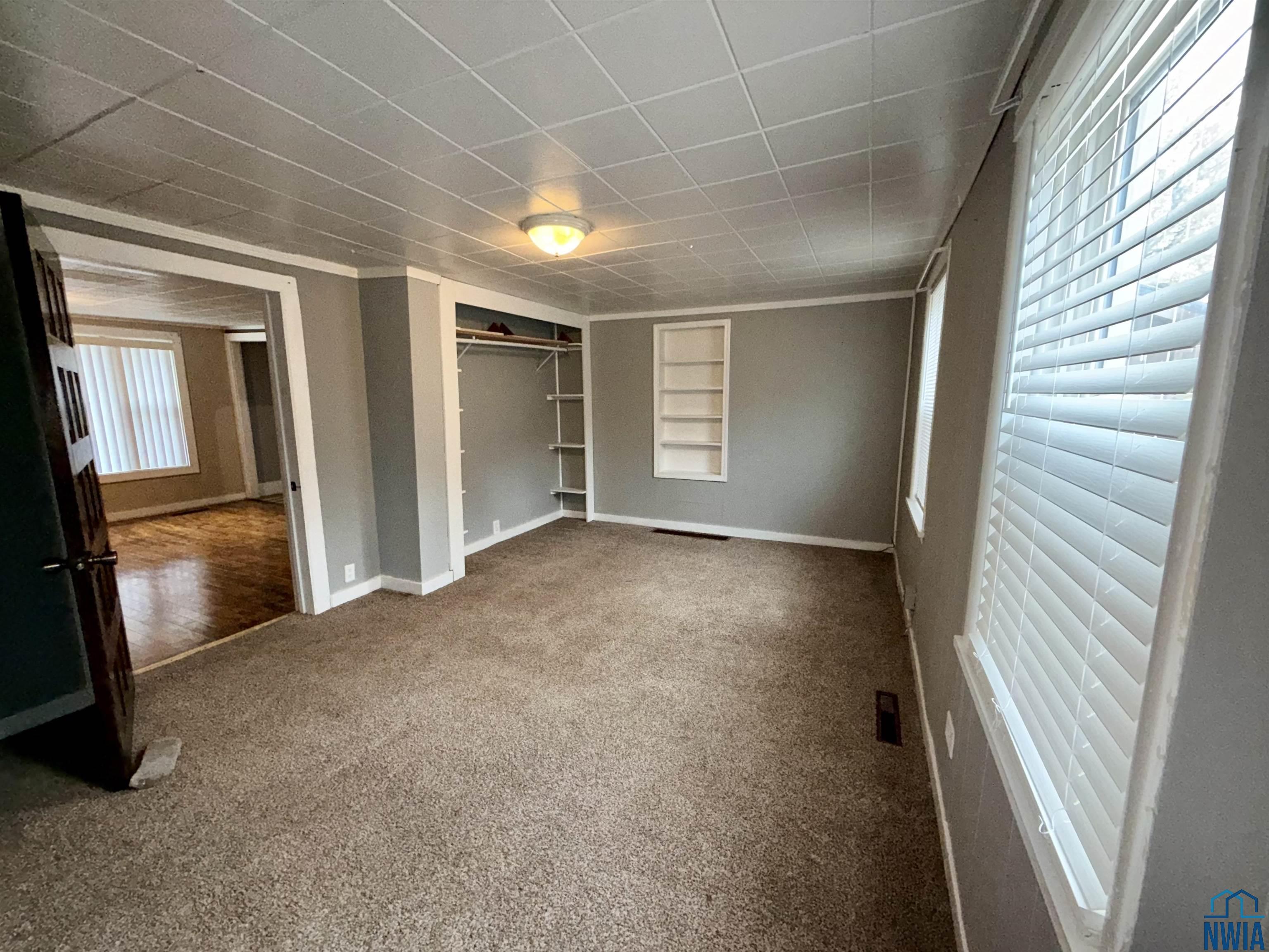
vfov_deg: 85.7
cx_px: 634
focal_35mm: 14
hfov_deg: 102.1
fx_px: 513
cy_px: 476
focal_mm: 2.22
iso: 250
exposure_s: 1/60
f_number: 2.2
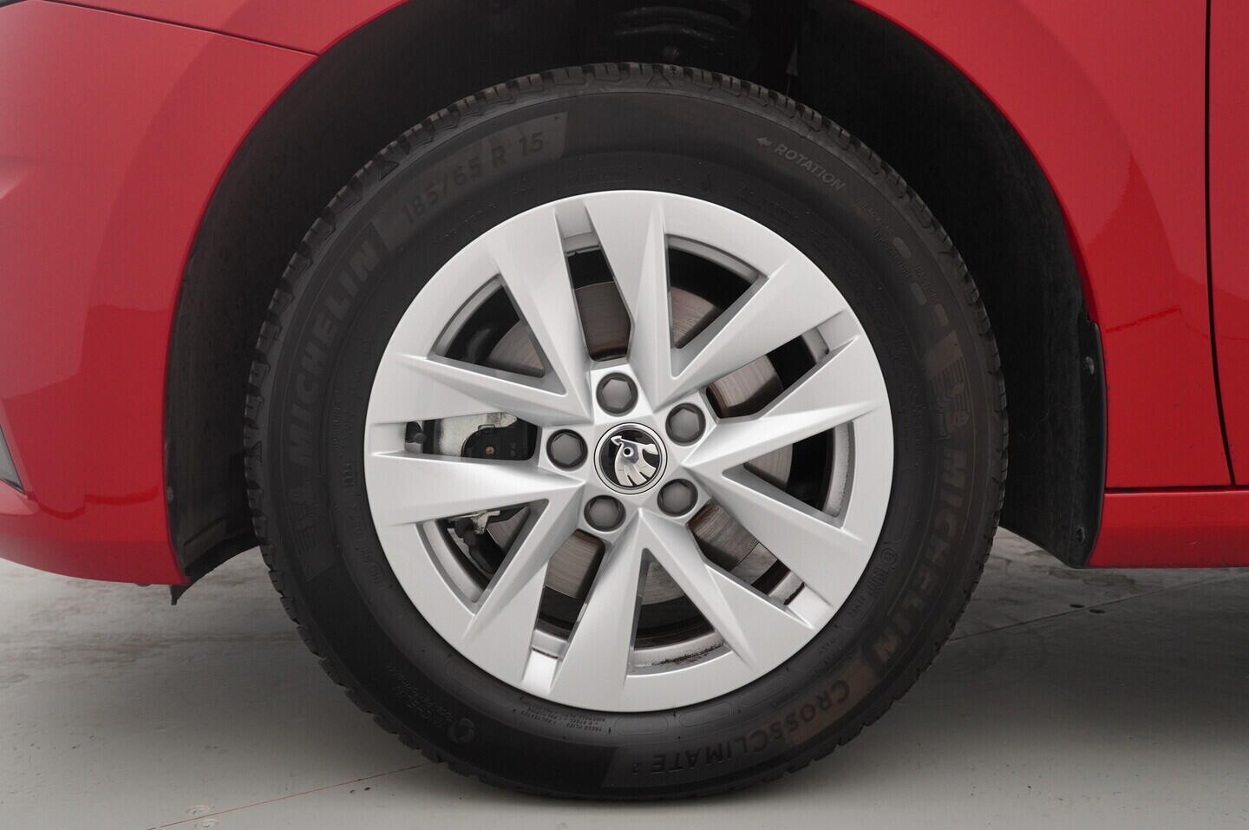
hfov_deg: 53.2
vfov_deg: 36.8
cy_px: 415
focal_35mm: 36
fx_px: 1248
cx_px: 624
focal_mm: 24
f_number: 6.3
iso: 800
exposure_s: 1/200
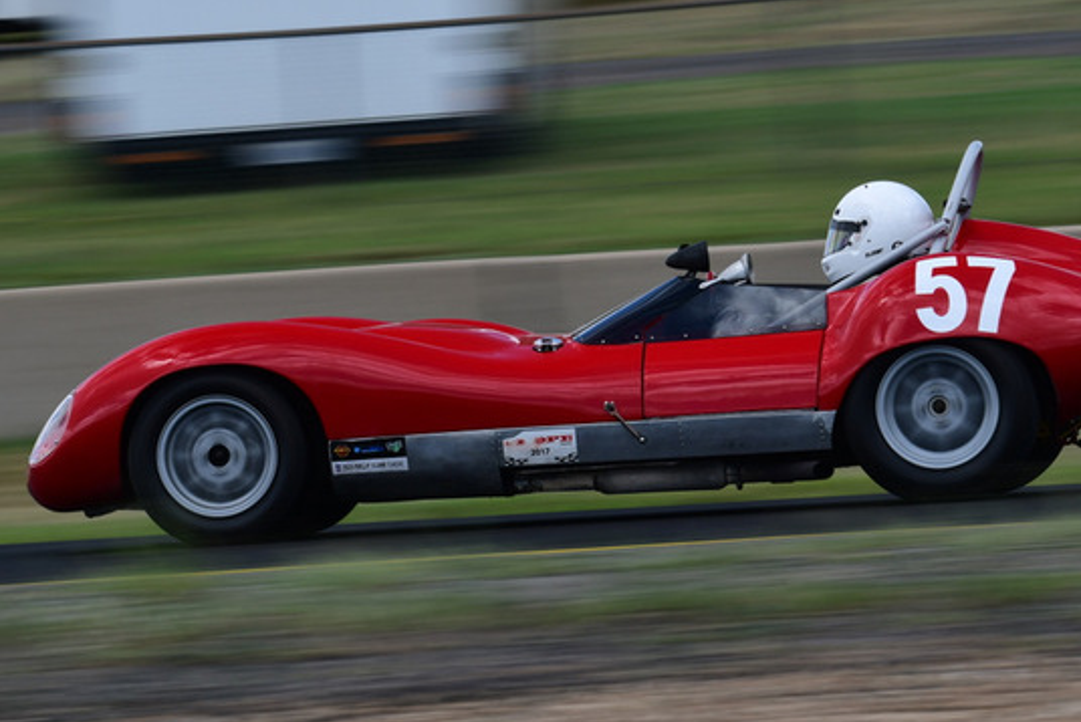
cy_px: 228
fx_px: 10755
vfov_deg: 3.8
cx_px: 468
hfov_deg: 5.8
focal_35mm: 358
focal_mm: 160
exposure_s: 1/125
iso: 200
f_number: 13
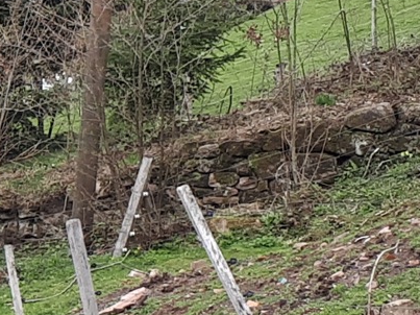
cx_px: -553
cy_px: 170
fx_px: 1625
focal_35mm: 134
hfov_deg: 12.1
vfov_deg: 11.1
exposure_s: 1/427
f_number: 1.9
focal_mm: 3.6
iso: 40
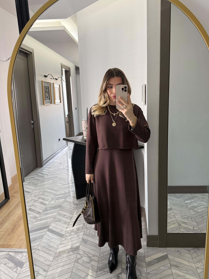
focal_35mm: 27
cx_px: 115
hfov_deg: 51.3
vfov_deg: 65.3
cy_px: 139
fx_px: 217
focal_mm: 6.76
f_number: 1.78
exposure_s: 1/75
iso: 200
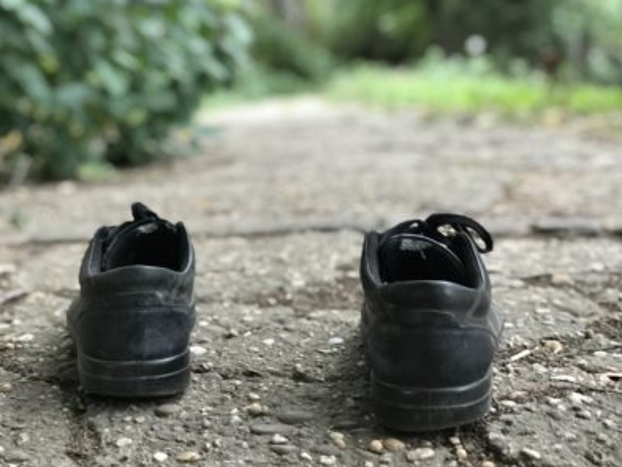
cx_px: 313
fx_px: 1042
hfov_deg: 33.2
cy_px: 233
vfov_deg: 25.2
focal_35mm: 58
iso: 320
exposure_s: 1/50
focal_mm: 6.6
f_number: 2.8
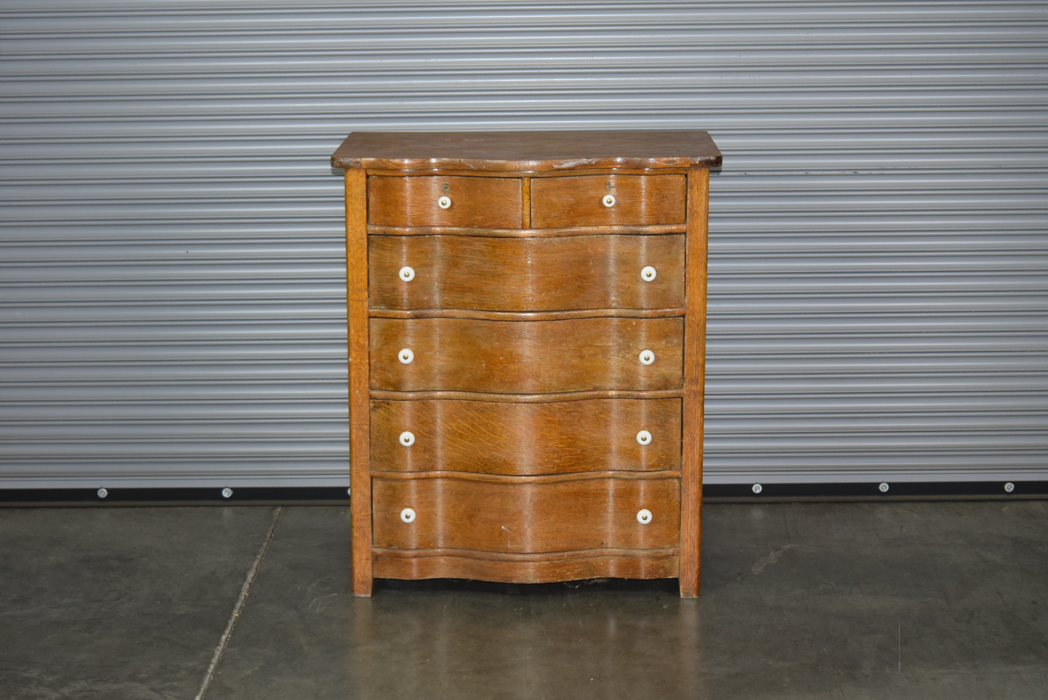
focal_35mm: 69
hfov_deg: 29.2
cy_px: 350
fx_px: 2010
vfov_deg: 19.8
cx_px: 524
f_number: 5
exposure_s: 1/60
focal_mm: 46
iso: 900
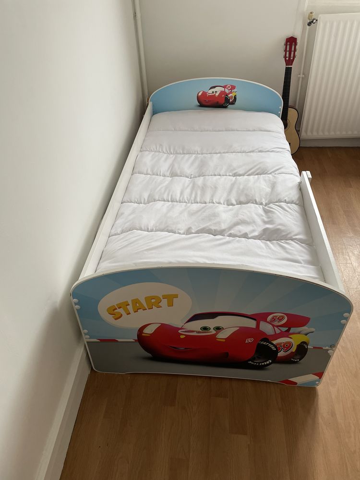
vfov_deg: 67.3
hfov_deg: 53.1
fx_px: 361
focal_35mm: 26
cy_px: 240
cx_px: 180
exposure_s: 1/102
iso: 125
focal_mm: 4.2
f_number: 1.6
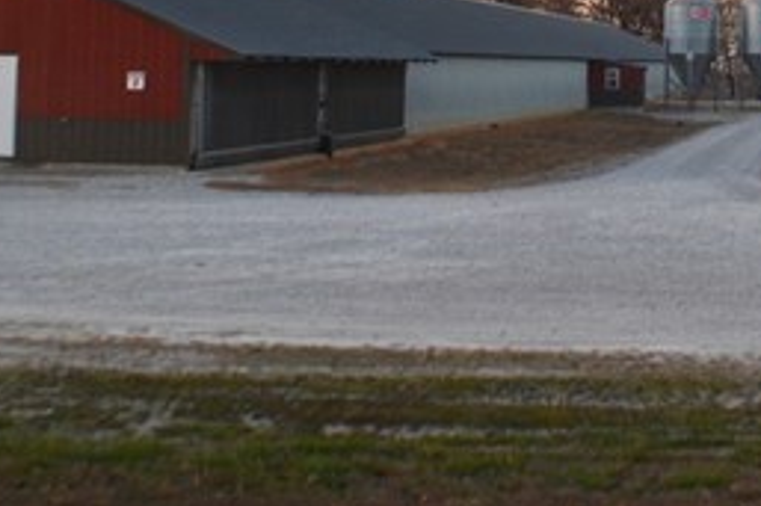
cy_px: -488
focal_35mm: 152
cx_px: 755
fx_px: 3211
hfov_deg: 13.3
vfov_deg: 8.6
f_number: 5.6
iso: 125
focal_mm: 24
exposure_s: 1/125
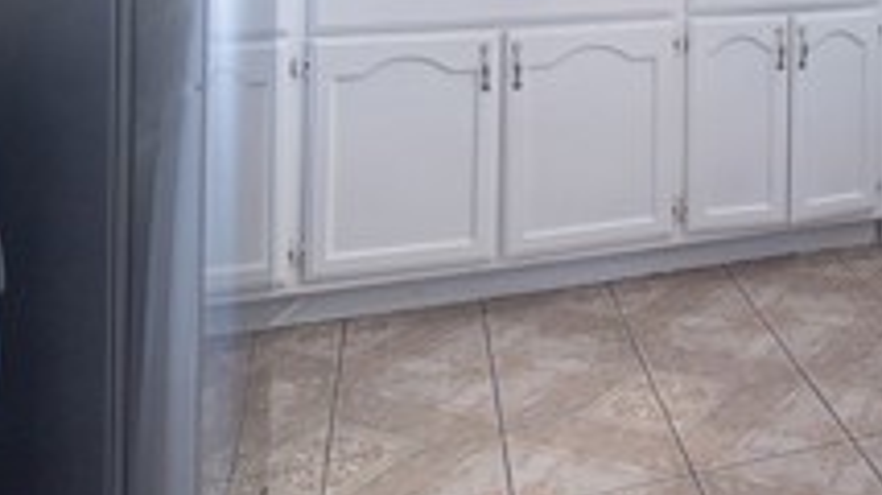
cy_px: -219
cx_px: 952
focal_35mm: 47
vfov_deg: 21.7
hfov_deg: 37.3
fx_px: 1098
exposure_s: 1/8
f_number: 7.1
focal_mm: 10
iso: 320
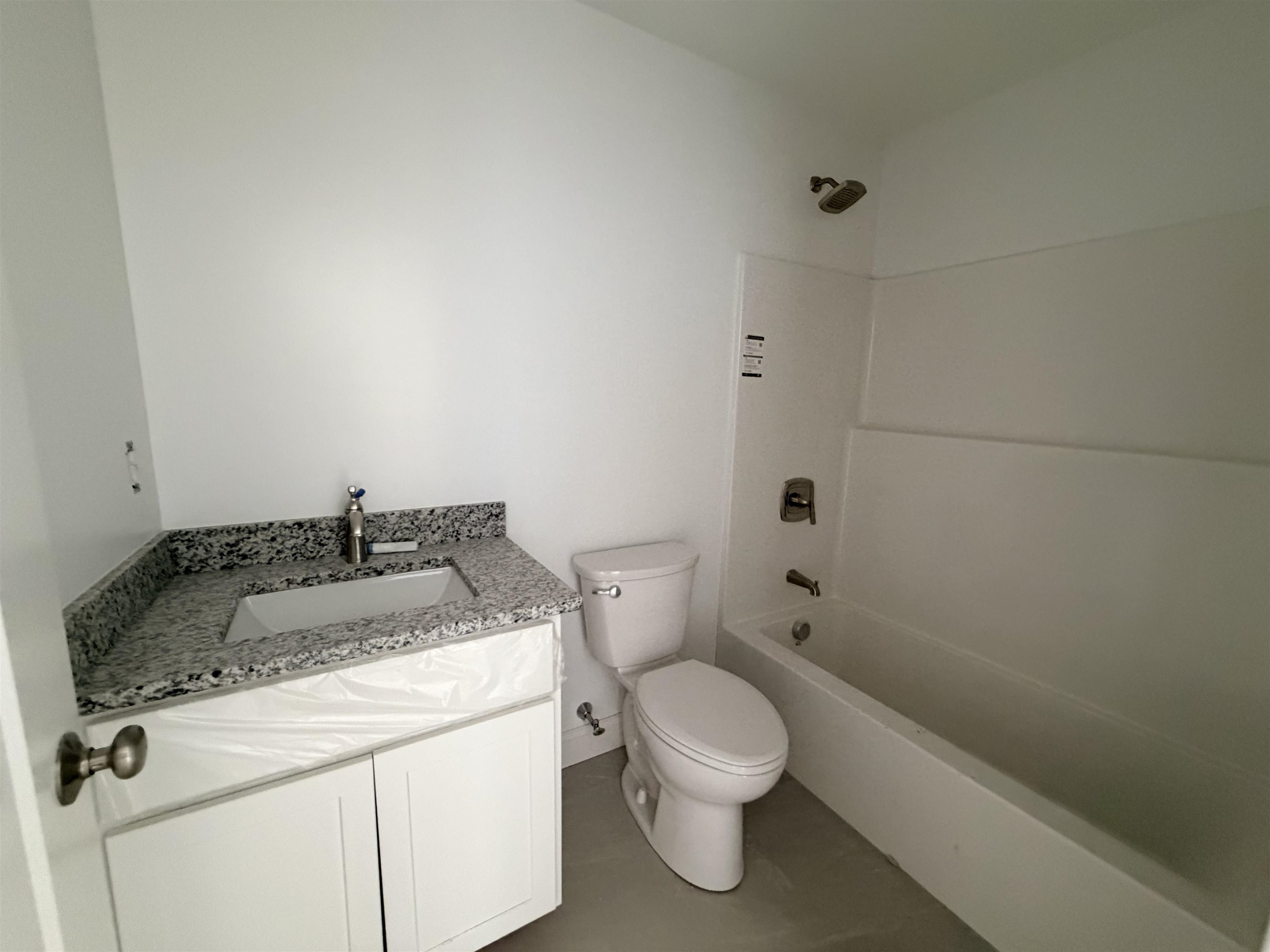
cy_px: 476
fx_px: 514
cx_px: 635
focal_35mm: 14
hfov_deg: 102.1
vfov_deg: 85.7
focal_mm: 2.22
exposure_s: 1/60
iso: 640
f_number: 2.2
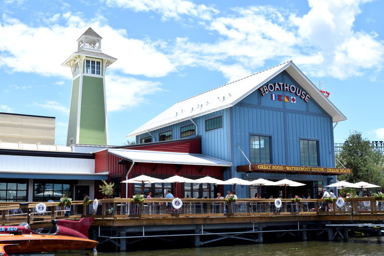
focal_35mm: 48
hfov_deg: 41.1
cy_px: 128
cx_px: 192
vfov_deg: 28.1
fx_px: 512
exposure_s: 1/250
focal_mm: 32
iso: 100
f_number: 8
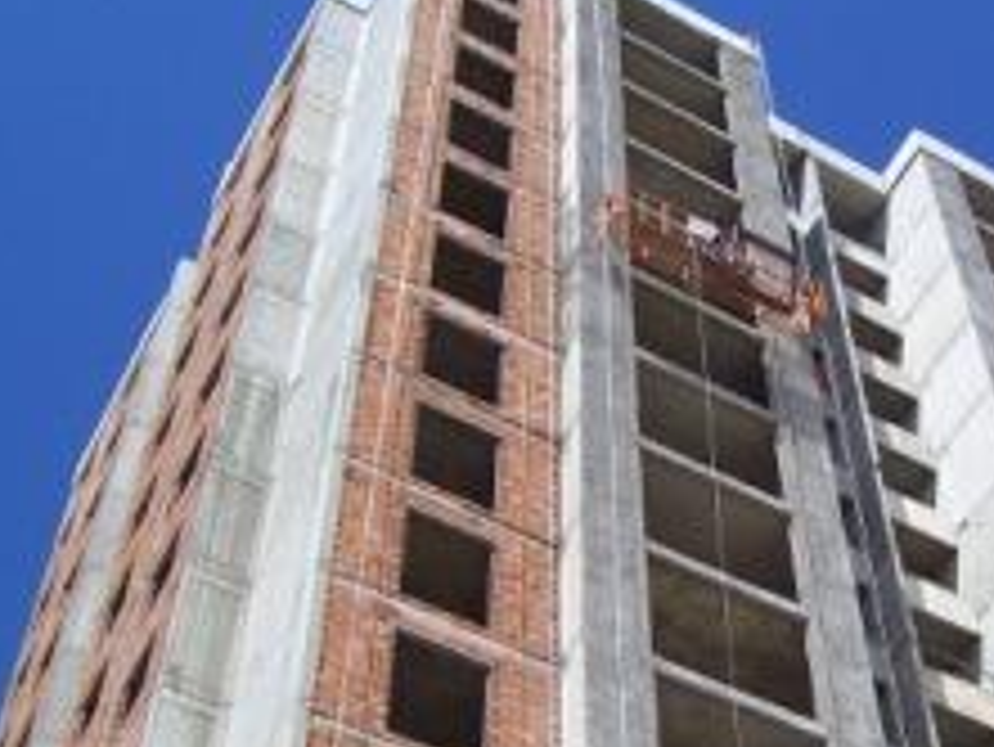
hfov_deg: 27.5
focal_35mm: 69
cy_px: 518
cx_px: 810
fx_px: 1982
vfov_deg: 21.2
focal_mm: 5.6
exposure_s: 1/500
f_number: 5.6
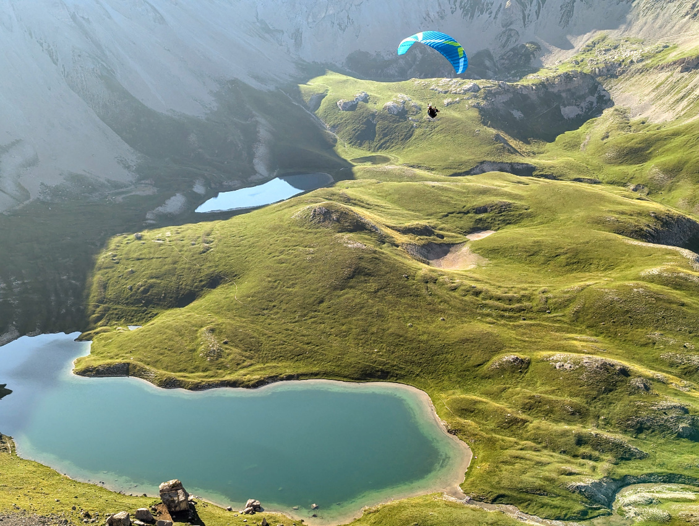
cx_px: 350
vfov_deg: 30.3
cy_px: 263
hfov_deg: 39.6
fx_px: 970
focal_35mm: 48
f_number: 1.85
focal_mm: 6.81
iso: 45
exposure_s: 1/759
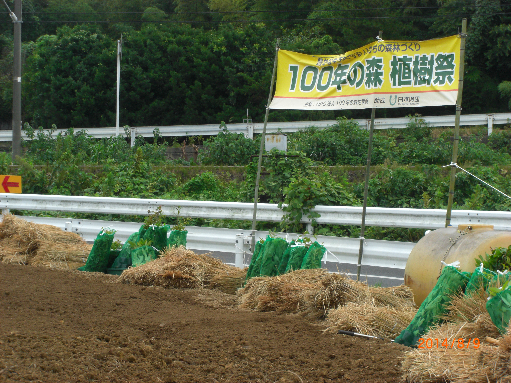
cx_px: 256
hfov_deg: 17.3
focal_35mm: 114
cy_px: 192
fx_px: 1683
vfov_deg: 13.0
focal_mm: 23.7
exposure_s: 1/200
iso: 200
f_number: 5.1
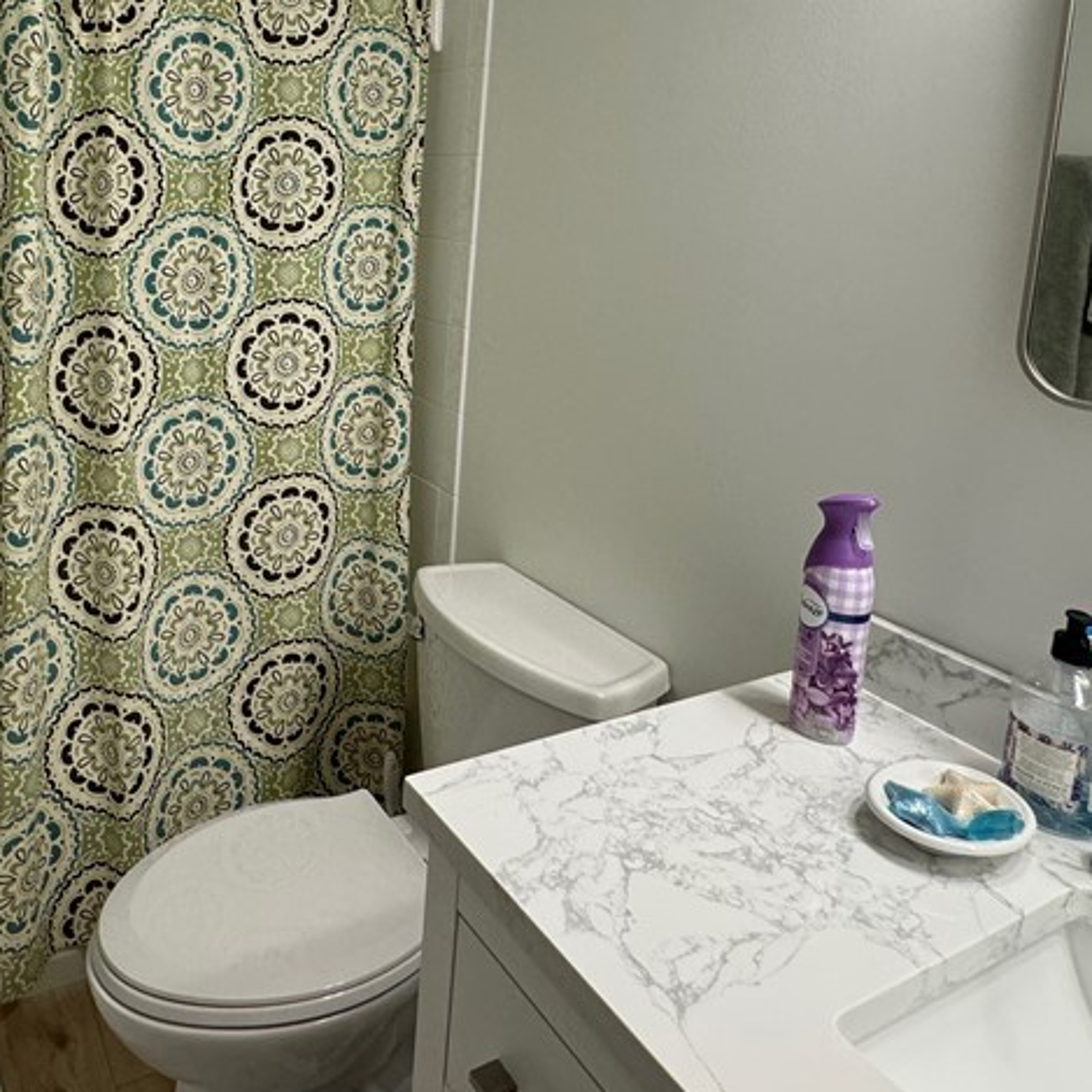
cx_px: 317
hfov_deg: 57.0
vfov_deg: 56.7
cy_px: 298
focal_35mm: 27
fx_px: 964
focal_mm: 2.22
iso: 200
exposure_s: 1/120
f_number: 2.2
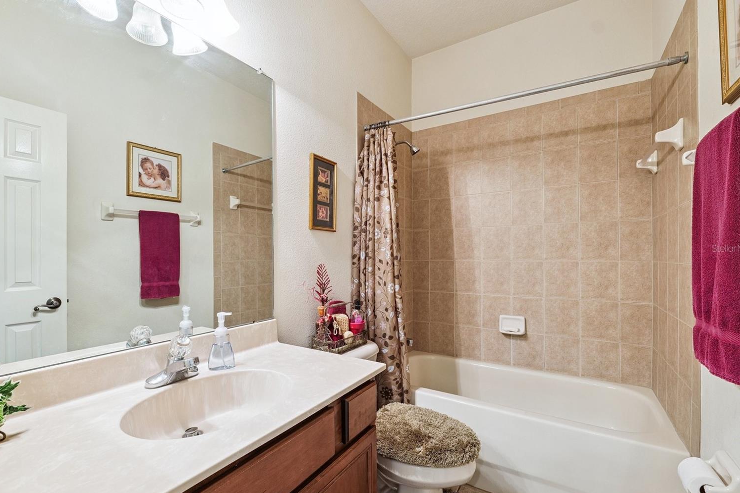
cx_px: 359
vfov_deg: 77.3
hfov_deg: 100.4
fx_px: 308
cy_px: 248
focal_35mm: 15
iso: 400
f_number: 8
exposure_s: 1/2.5
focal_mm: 14
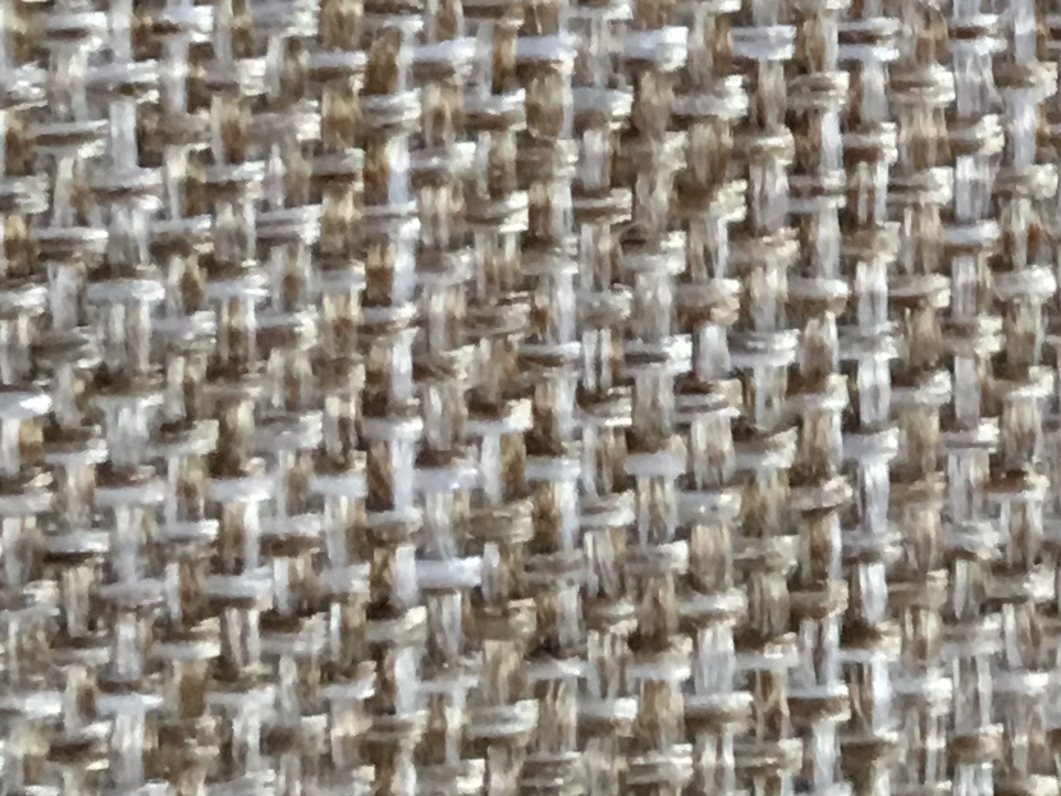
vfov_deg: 10.1
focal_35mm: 141
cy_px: -475
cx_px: 1101
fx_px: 4322
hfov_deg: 13.8
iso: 50
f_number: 2.2
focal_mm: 4.15
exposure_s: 1/17
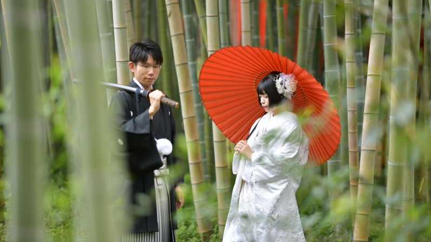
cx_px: 216
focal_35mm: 111
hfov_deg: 19.3
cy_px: 120
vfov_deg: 10.9
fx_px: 1269
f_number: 1.4
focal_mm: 105
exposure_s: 1/640
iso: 100
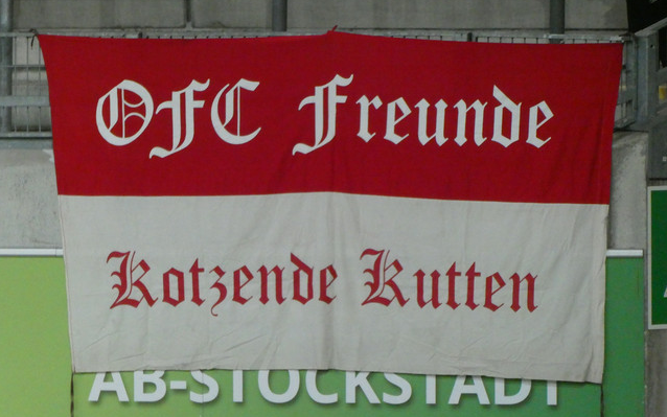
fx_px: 11600
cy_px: 203
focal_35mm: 638
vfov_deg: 2.1
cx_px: 334
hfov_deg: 3.3
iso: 1600
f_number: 6.1
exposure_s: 1/100
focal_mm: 107.5
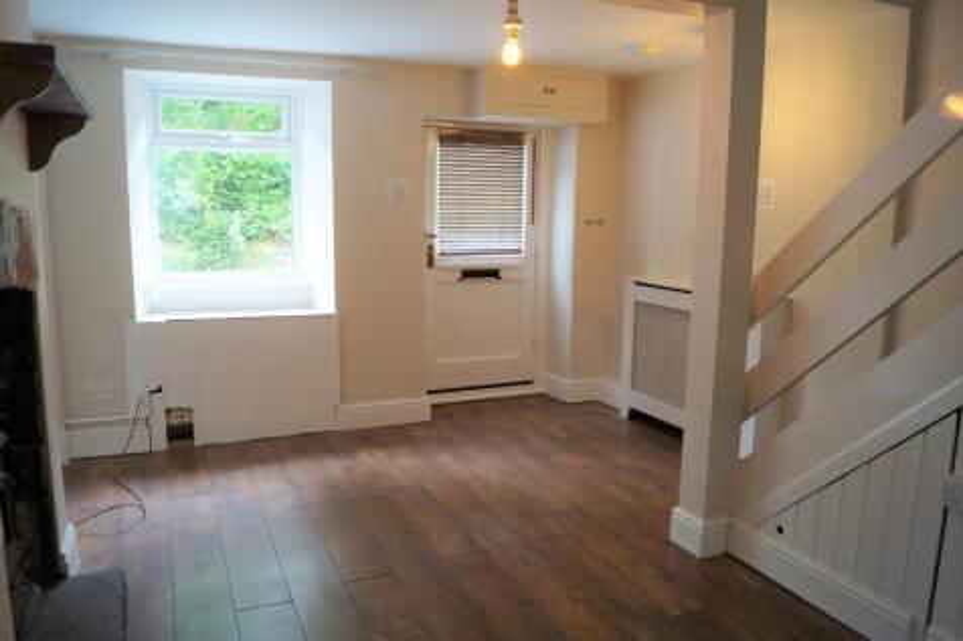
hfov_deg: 67.4
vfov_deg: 47.9
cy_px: 320
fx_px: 722
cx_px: 482
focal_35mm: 27
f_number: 4
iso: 500
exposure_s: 1/60
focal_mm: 18
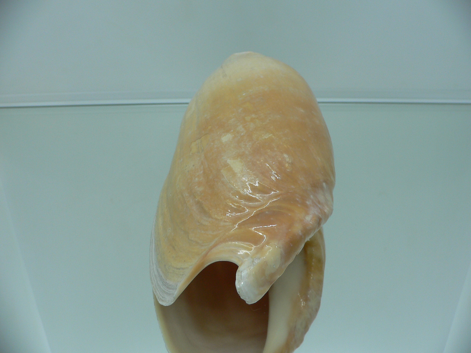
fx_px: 476
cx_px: 236
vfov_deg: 40.7
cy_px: 176
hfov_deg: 52.6
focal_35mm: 35
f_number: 2.8
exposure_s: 1/60
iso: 80
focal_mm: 4.6
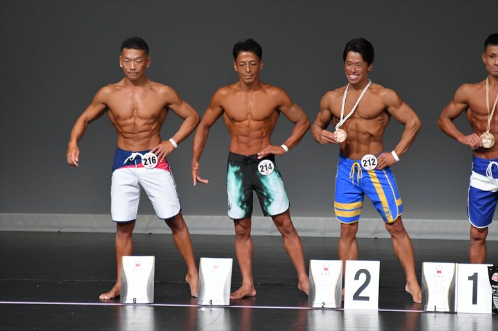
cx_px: 249
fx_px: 5185
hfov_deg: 5.5
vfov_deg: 3.7
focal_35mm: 375
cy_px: 166
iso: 5000
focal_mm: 250
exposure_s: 1/400
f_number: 5.6
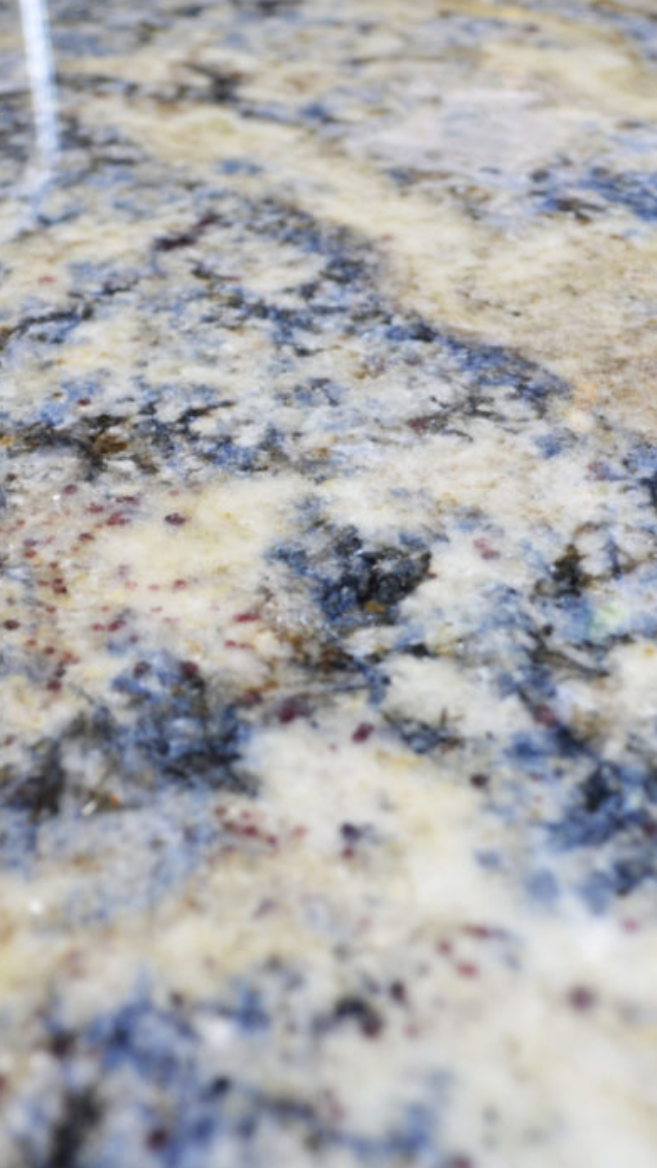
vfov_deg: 42.1
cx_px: 273
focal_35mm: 49
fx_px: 1517
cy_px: 613
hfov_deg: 24.4
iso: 400
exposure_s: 1/50
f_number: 3.5
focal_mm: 18
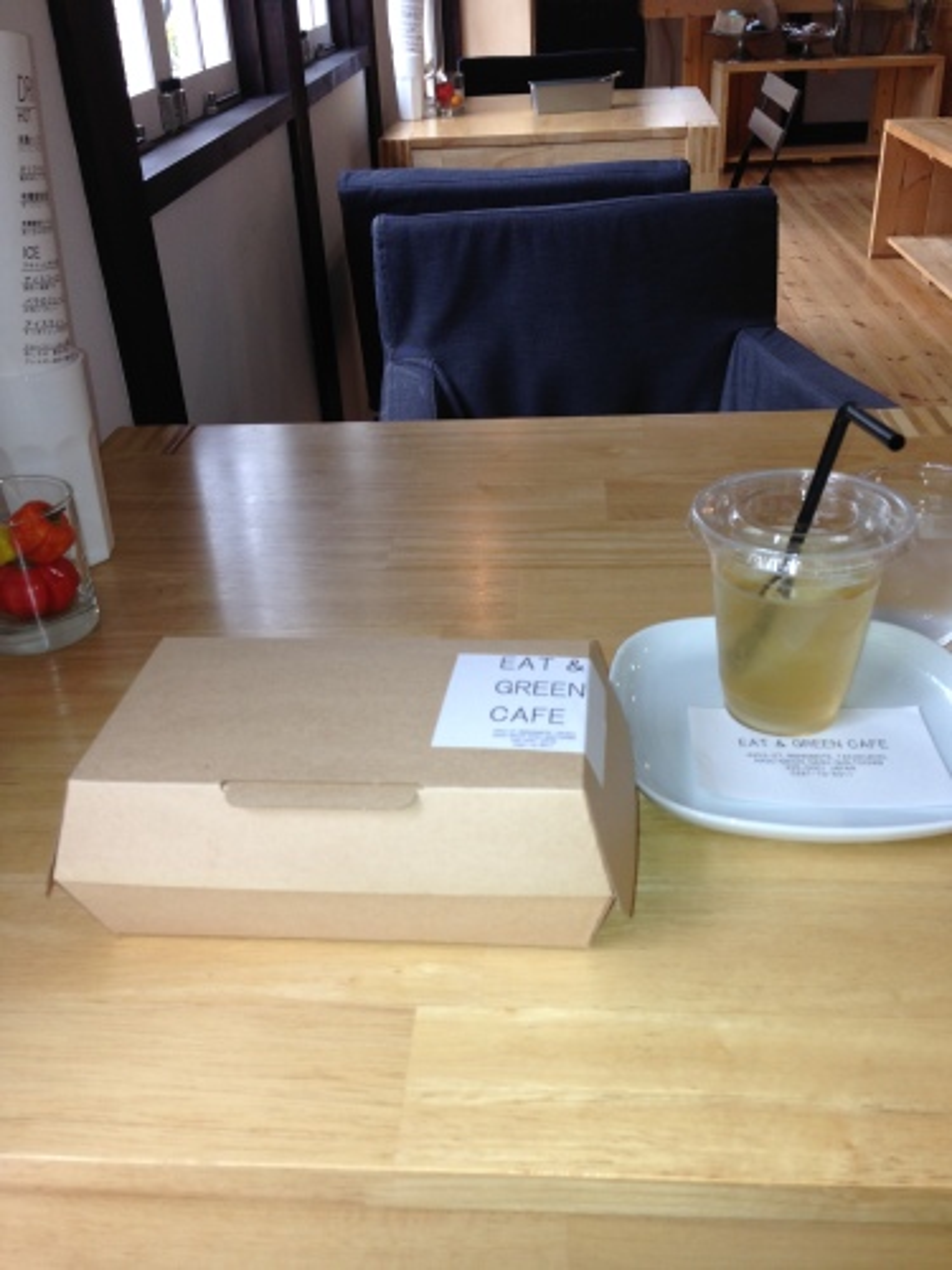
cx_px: 476
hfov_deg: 42.9
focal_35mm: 33
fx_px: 1210
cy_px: 635
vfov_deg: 55.4
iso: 50
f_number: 2.4
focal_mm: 4.13
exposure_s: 1/31
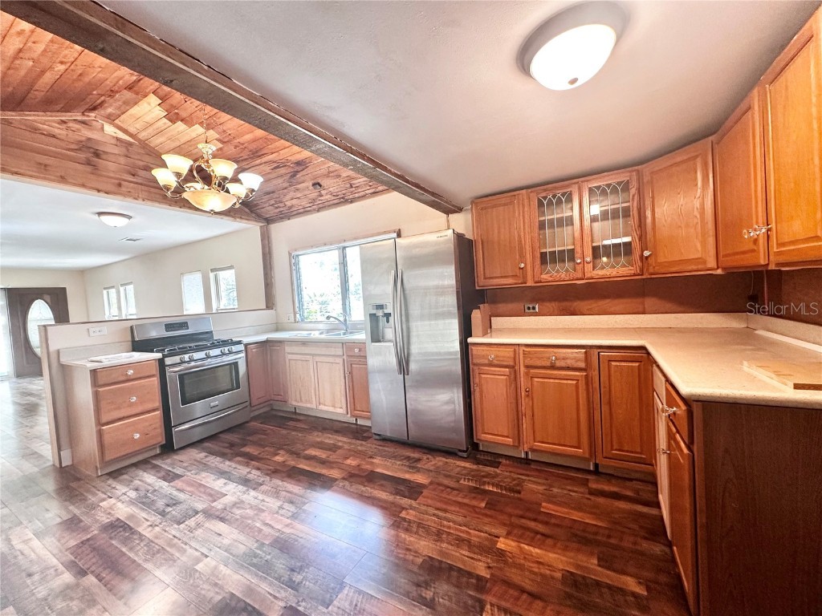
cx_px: 411
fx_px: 332
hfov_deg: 102.1
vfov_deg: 85.7
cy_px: 308
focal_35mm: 14
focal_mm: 2.22
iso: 200
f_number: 2.2
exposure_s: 1/120
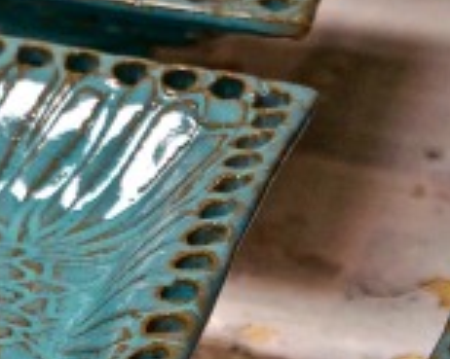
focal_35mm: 243
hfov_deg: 7.8
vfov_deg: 6.4
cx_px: -202
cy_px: 142
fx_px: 3234
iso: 640
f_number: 4.5
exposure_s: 1/160
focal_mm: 41
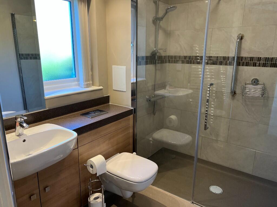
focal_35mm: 26
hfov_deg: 67.3
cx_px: 138
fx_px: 208
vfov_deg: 53.1
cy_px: 104
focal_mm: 5.7
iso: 80
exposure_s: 1/100
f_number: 1.5
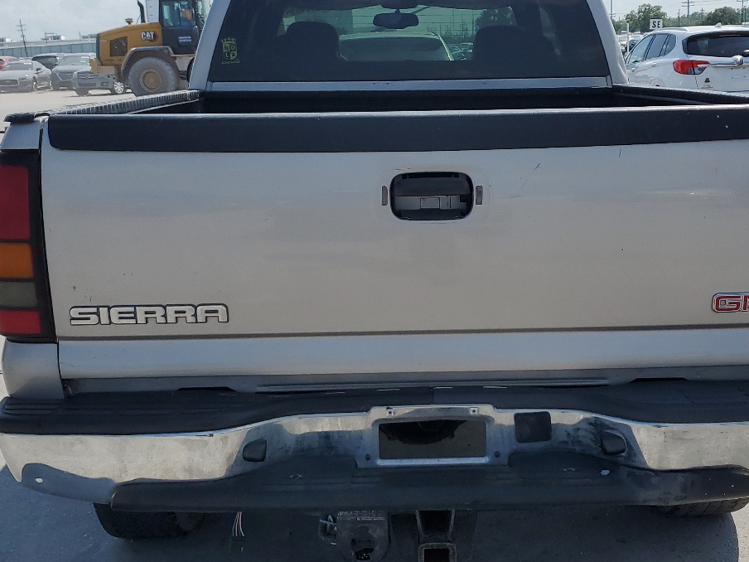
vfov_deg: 31.5
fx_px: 995
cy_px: 236
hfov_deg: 41.1
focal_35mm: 46
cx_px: 428
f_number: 1.5
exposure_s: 1/5000
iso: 50
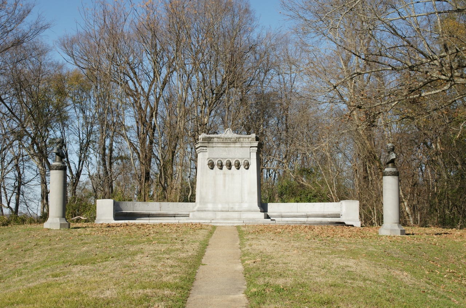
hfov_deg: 33.5
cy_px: 154
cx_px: 233
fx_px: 775
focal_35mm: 60
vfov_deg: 22.5
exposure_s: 1/250
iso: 200
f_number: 13
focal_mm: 40
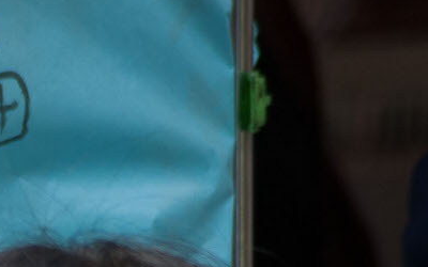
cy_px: 436
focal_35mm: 1146
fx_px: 13367
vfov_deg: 1.1
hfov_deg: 1.8
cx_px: -240
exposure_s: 1/180
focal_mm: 200
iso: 200
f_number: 5.6
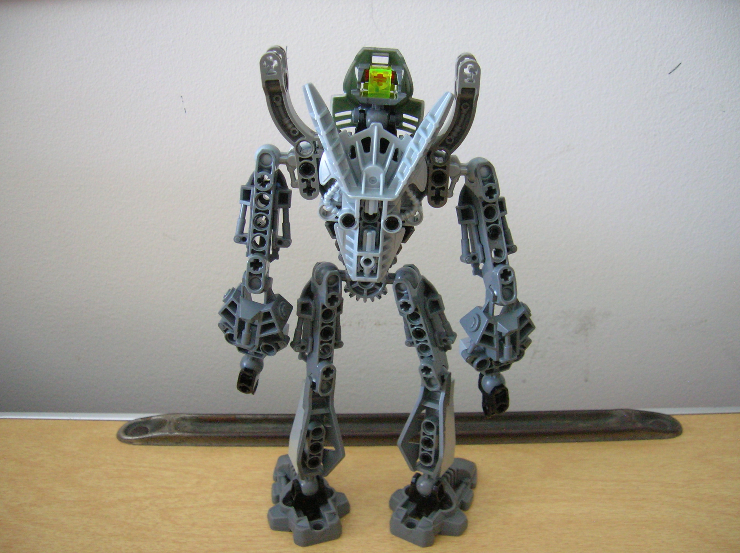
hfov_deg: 54.0
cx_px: 370
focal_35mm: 34
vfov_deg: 41.7
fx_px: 726
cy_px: 276
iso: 200
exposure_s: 1.45
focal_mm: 5.7
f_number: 2.9
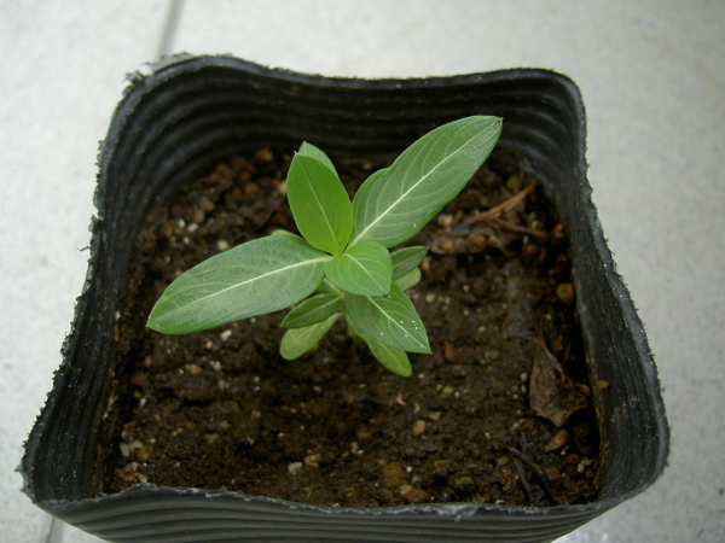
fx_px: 817
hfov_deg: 47.9
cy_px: 272
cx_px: 362
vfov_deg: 36.8
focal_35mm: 39
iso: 100
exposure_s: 1/35.5
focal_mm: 8
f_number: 2.8
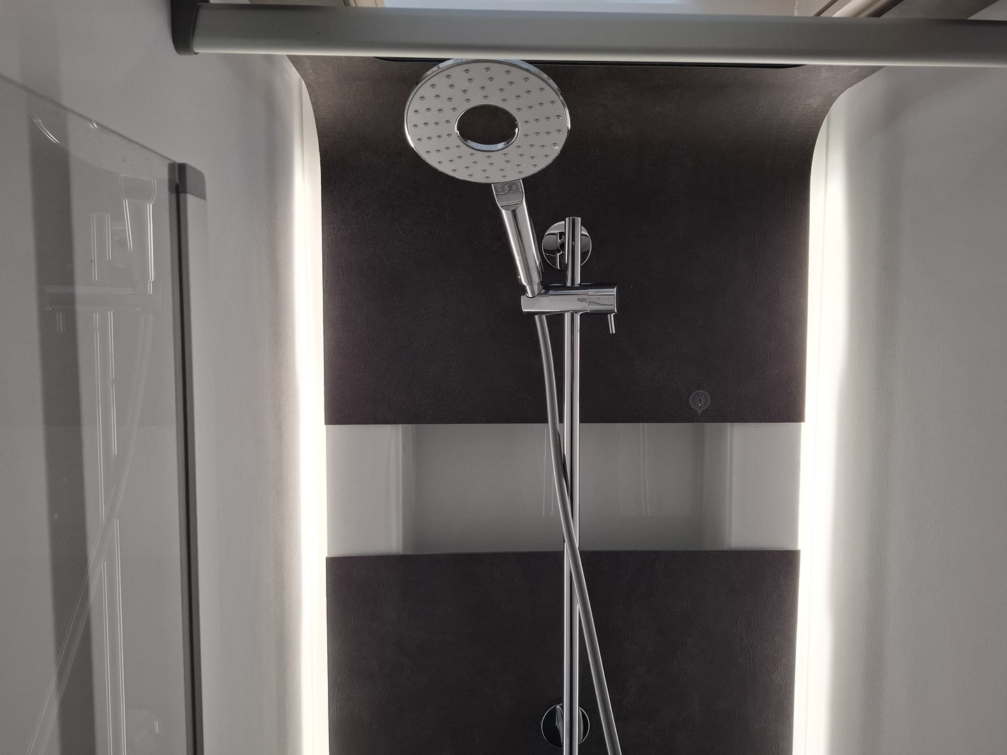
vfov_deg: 58.9
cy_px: 378
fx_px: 669
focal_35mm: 23
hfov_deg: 73.9
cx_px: 504
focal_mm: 5.54
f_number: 1.8
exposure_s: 1/100
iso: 160
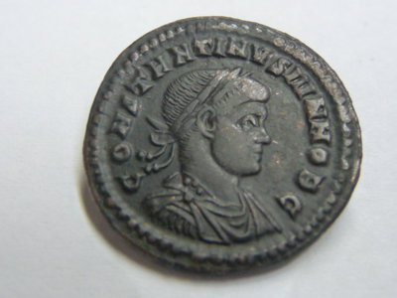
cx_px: 198
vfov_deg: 29.1
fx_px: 573
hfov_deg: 38.2
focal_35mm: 50
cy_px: 149
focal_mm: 5
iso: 320
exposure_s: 1/30
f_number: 3.4
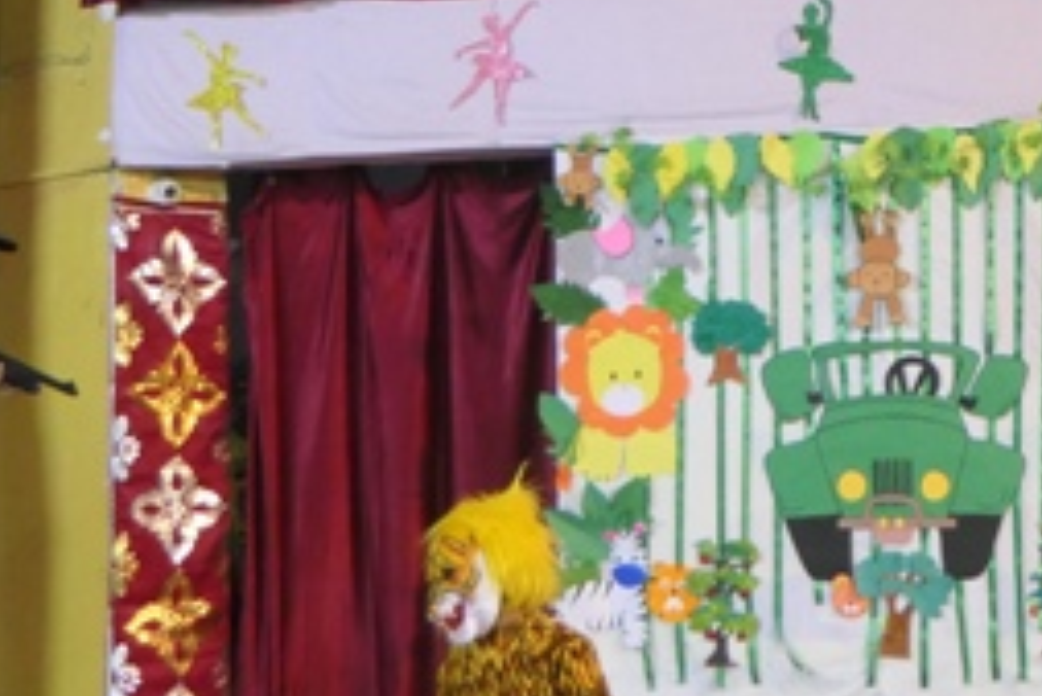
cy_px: 105
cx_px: 947
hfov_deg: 20.4
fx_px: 2838
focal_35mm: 98
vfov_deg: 13.9
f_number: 4.1
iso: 1600
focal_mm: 11.5
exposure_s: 1/100
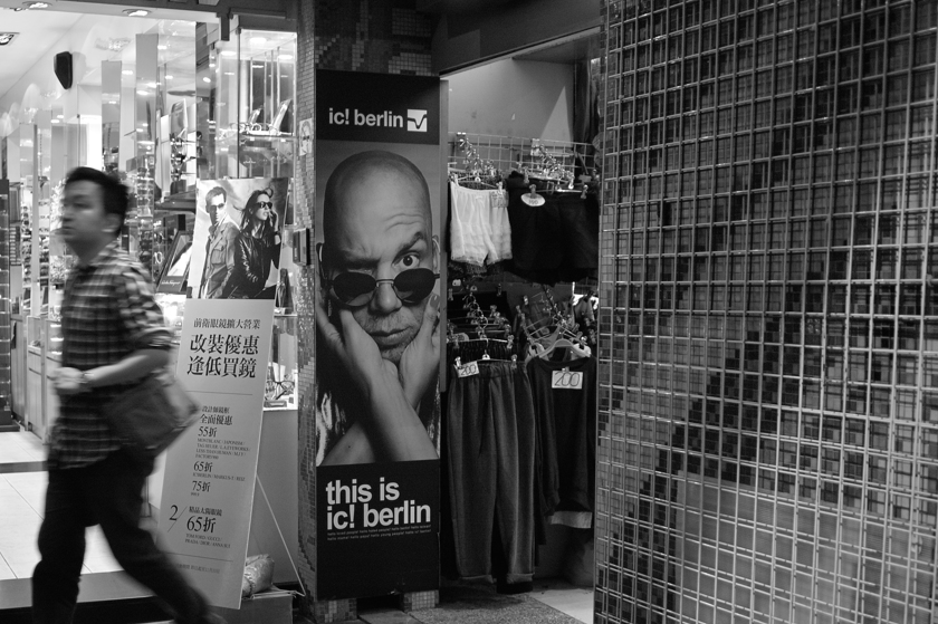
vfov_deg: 26.9
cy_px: 343
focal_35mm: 50
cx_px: 394
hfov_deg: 39.5
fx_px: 1302
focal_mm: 24.2
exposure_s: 1/30
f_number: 2.8
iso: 800
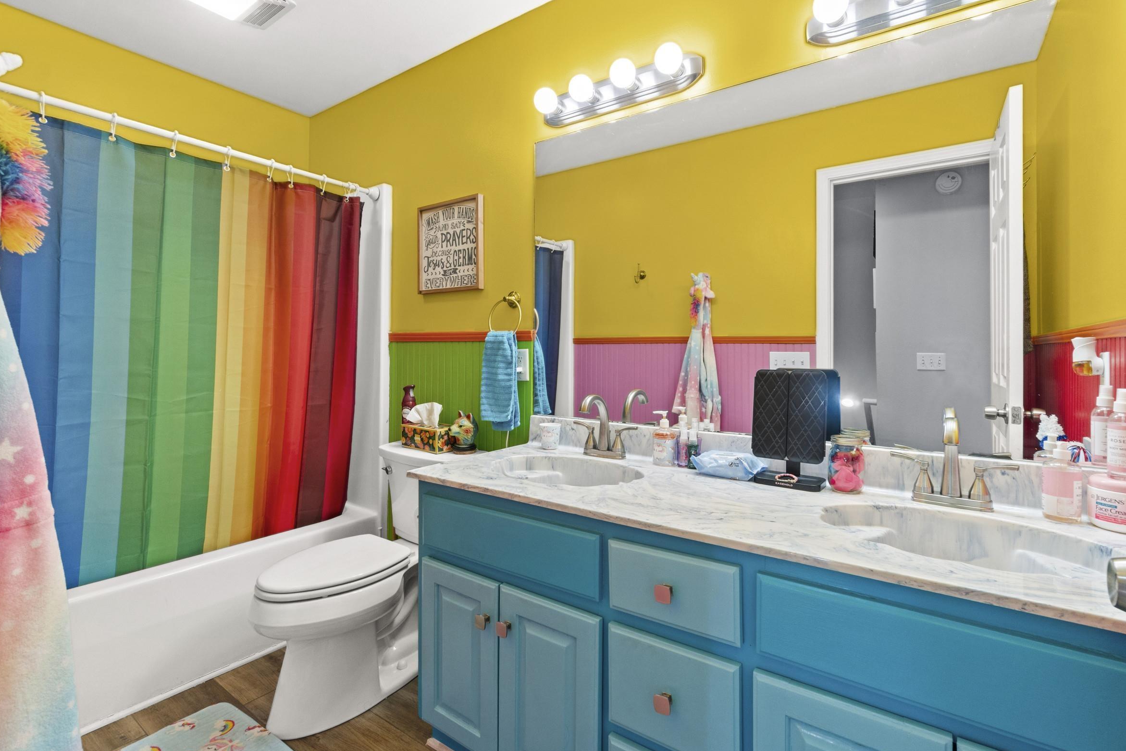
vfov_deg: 73.7
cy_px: 362
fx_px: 500
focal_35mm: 16
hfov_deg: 96.7
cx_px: 589
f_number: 9
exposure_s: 1/2.5
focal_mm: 10
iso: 250
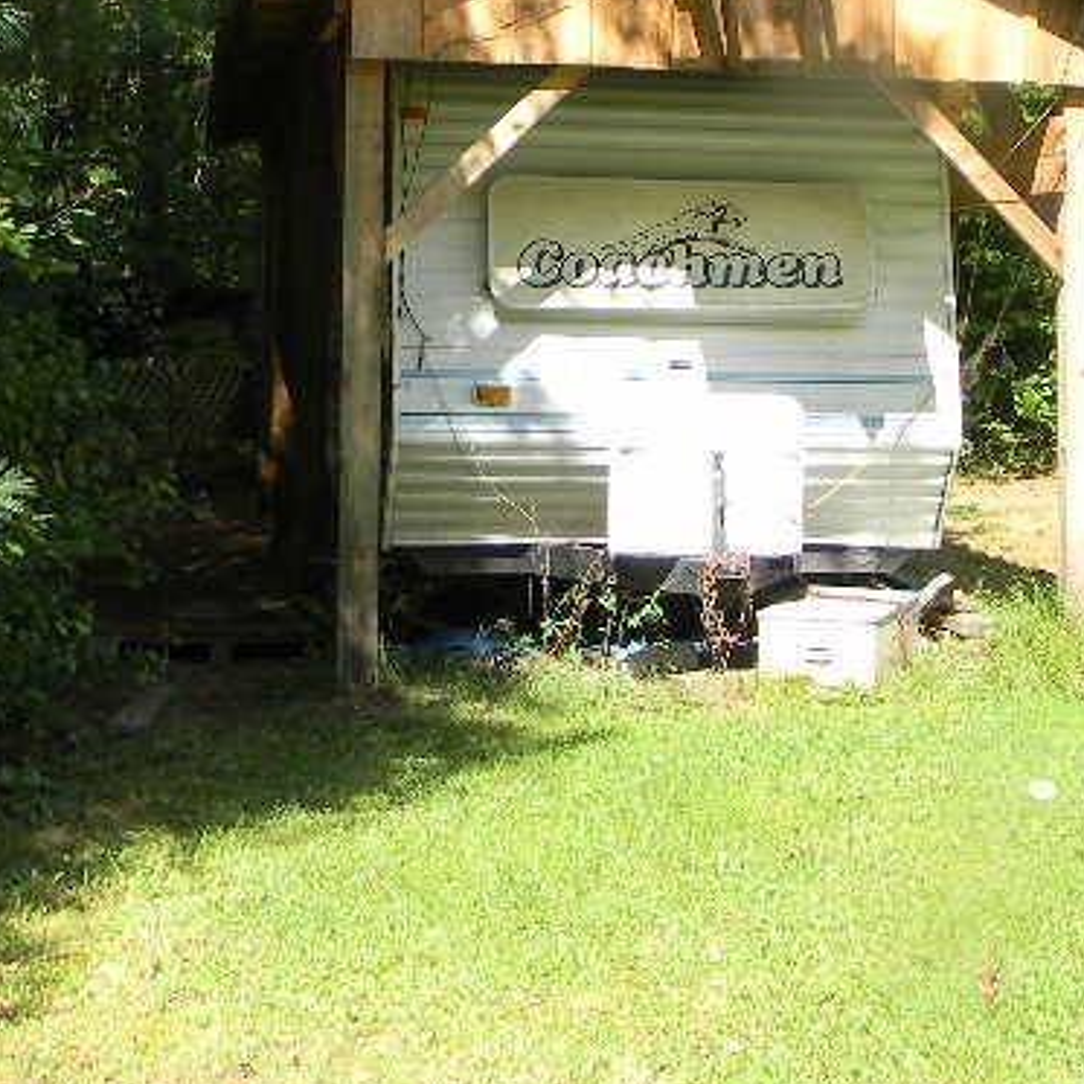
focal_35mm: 68
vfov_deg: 24.9
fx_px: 2409
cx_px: 680
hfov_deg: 25.3
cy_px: 195
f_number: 3.5
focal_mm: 5
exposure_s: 1/193
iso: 80
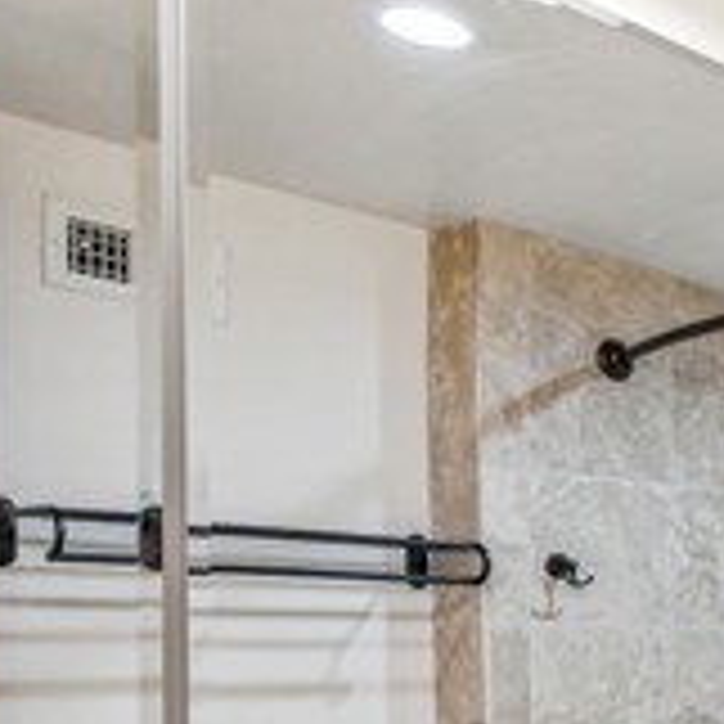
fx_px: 1310
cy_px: 652
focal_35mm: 55
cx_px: 1246
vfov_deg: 29.6
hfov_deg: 21.8
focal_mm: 16.4
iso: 100
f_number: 13
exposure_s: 1/3.33
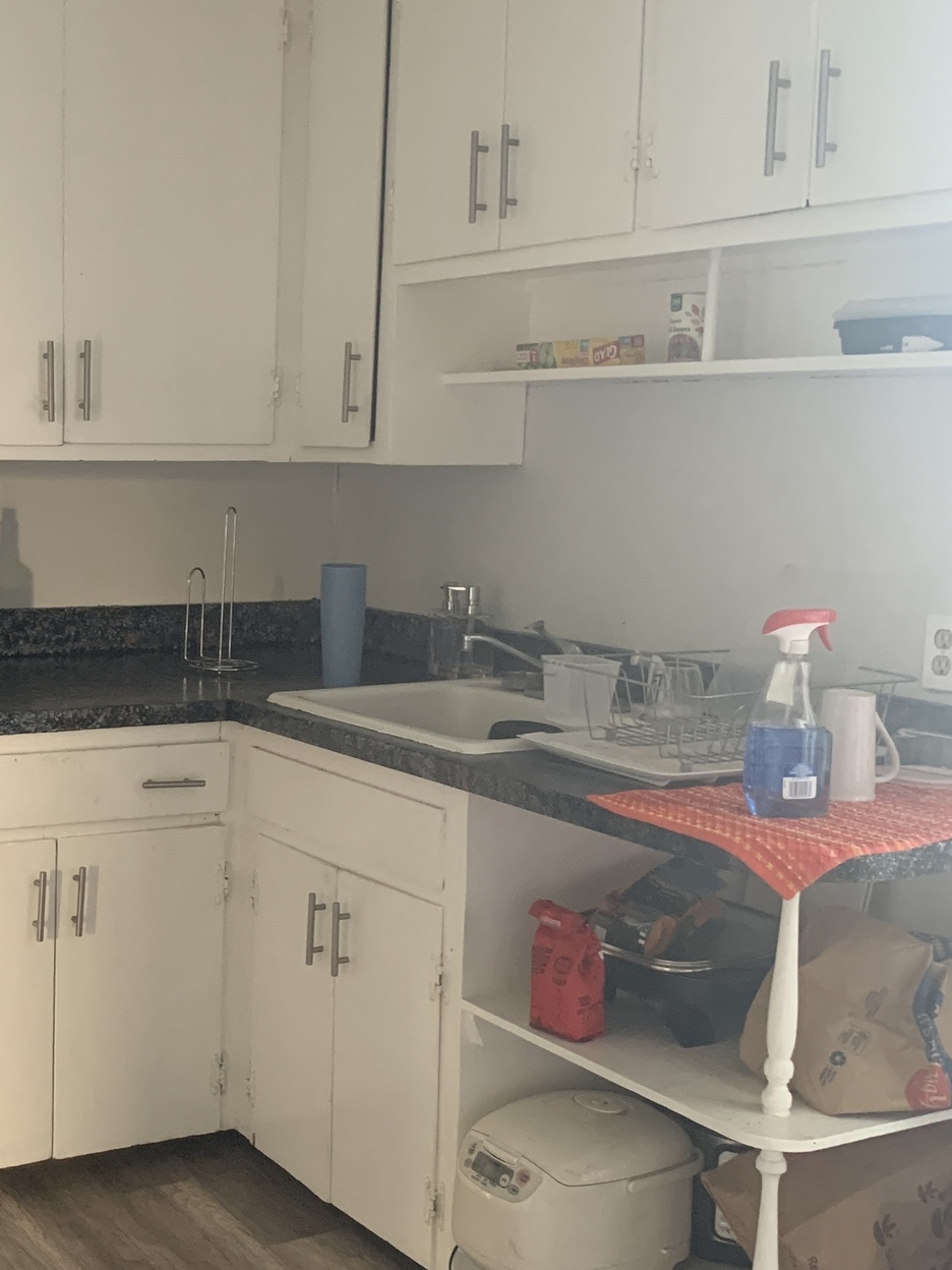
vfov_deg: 39.6
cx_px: 142
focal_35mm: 48
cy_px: 707
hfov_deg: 29.3
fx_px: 1760
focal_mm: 4.25
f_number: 1.8
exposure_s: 1/43
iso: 400
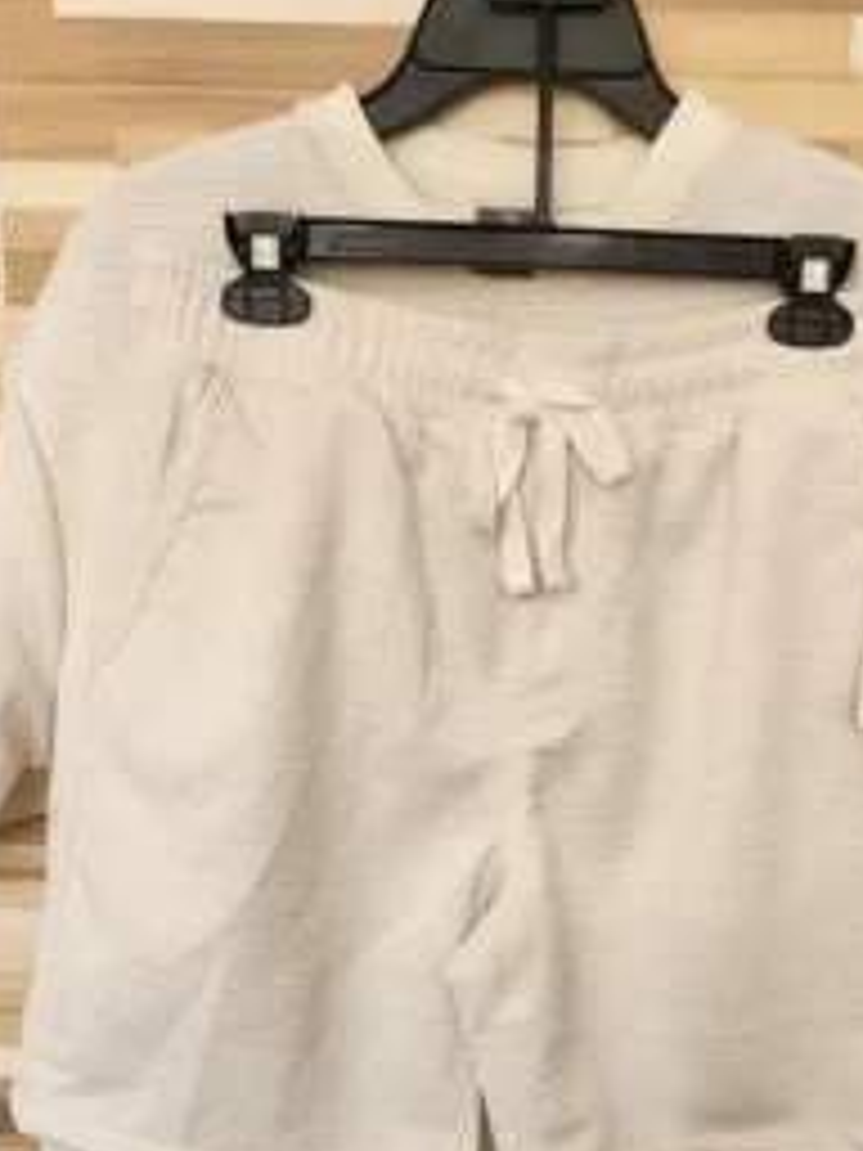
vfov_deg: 49.1
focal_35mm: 36
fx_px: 1197
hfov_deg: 39.5
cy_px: 881
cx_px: 517
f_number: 1.8
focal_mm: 6.4
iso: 200
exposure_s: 1/180
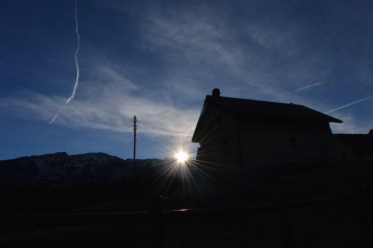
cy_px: 124
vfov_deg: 47.9
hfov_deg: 67.4
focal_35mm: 27
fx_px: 280
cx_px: 186
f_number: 13
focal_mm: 18
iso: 100
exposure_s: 1/640
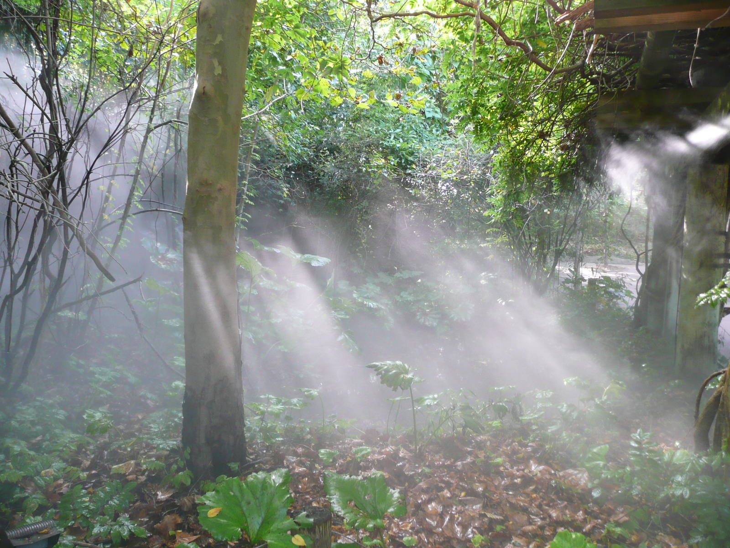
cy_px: 274
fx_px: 590
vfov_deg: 49.7
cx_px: 365
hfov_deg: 63.4
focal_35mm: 28
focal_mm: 4.6
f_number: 3.3
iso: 200
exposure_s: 1/20
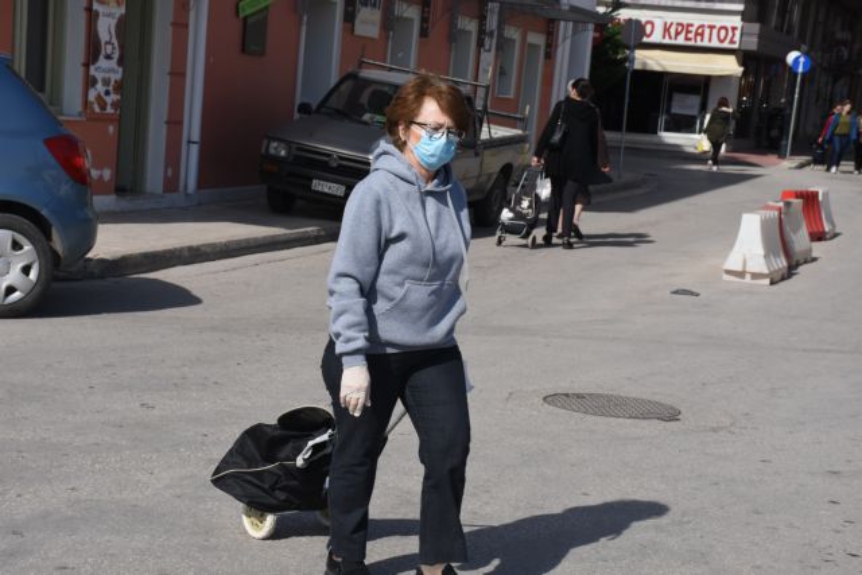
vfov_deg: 16.3
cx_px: 431
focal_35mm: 84
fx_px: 2012
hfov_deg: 24.2
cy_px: 288
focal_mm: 56
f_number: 10
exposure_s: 1/1600
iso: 500
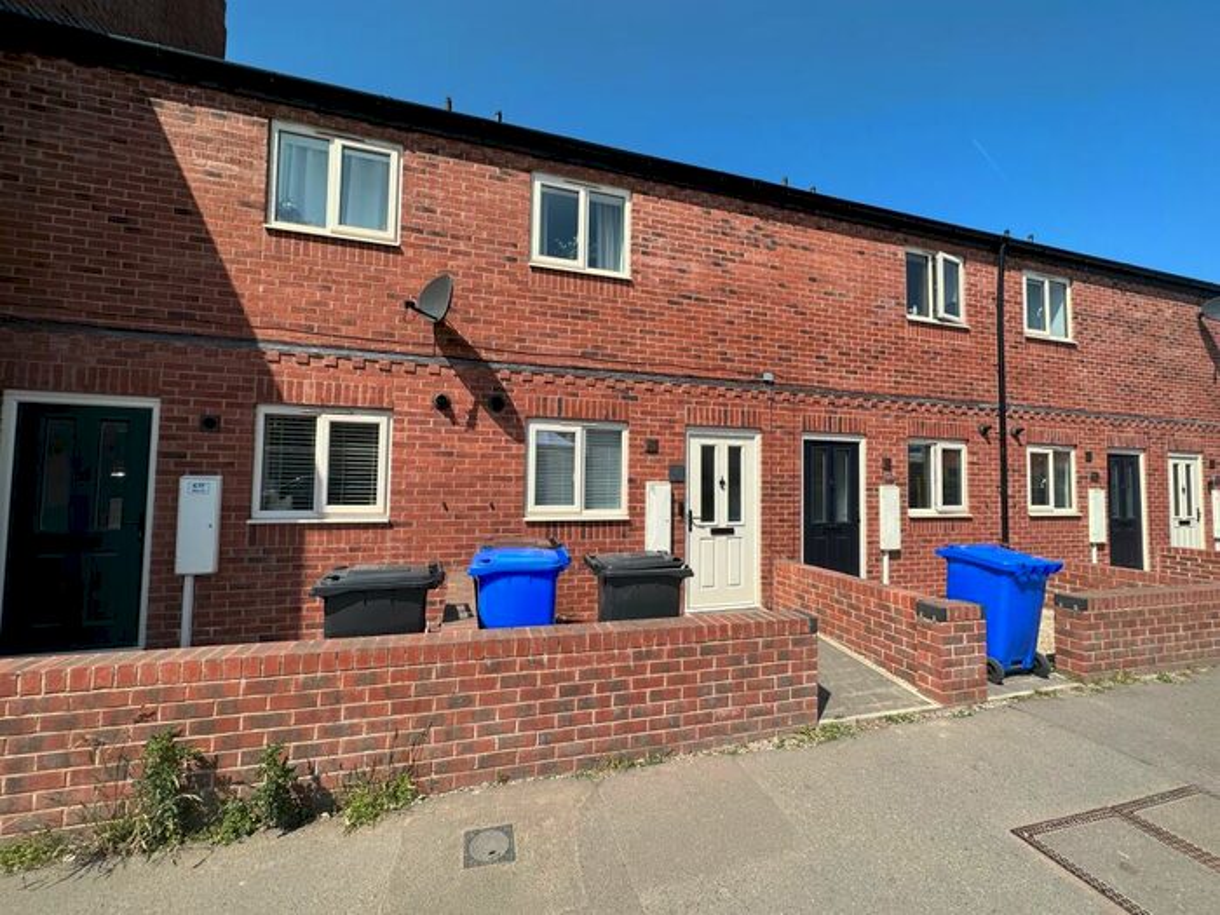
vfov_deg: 85.7
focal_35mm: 14
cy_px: 458
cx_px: 610
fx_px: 493
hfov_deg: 102.1
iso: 50
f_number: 2.2
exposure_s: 1/2174
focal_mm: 2.22
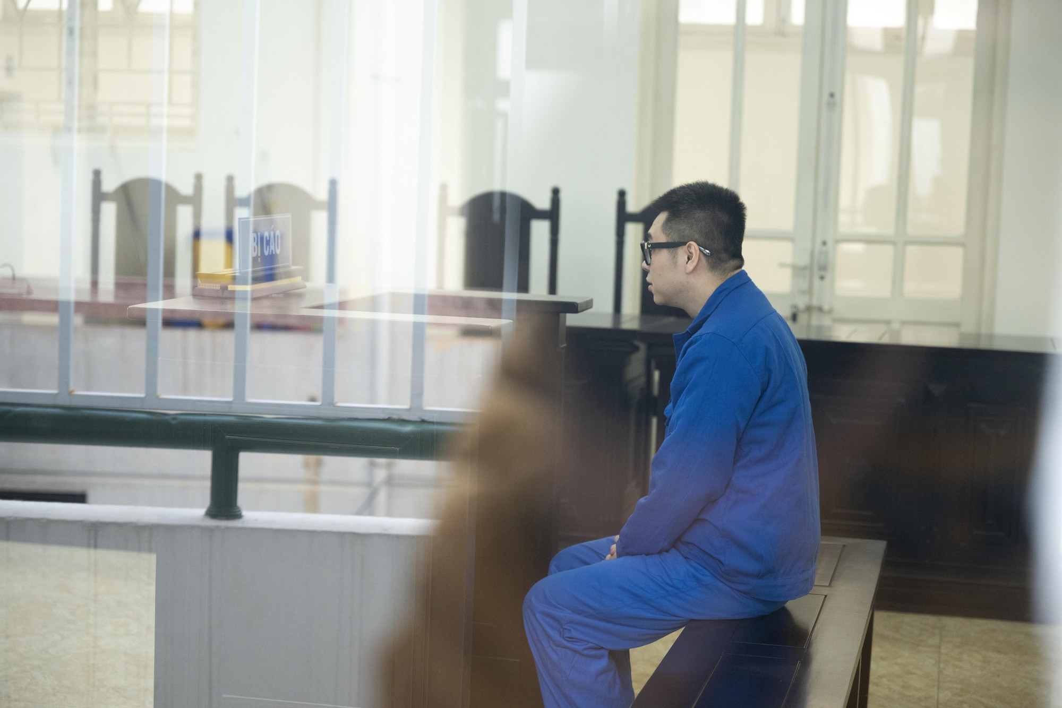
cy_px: 354
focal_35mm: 70
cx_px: 531
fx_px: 2065
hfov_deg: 28.8
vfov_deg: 19.5
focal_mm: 70
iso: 1600
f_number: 3.2
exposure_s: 1/320
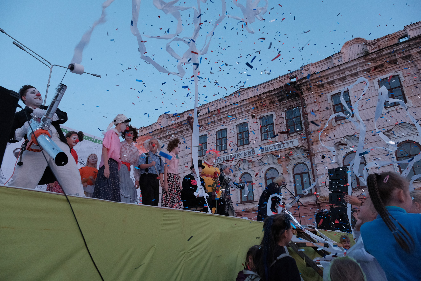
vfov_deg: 53.1
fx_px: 281
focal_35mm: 24
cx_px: 210
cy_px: 140
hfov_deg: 73.7
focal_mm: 16
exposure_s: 1/200
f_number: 4
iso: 2500
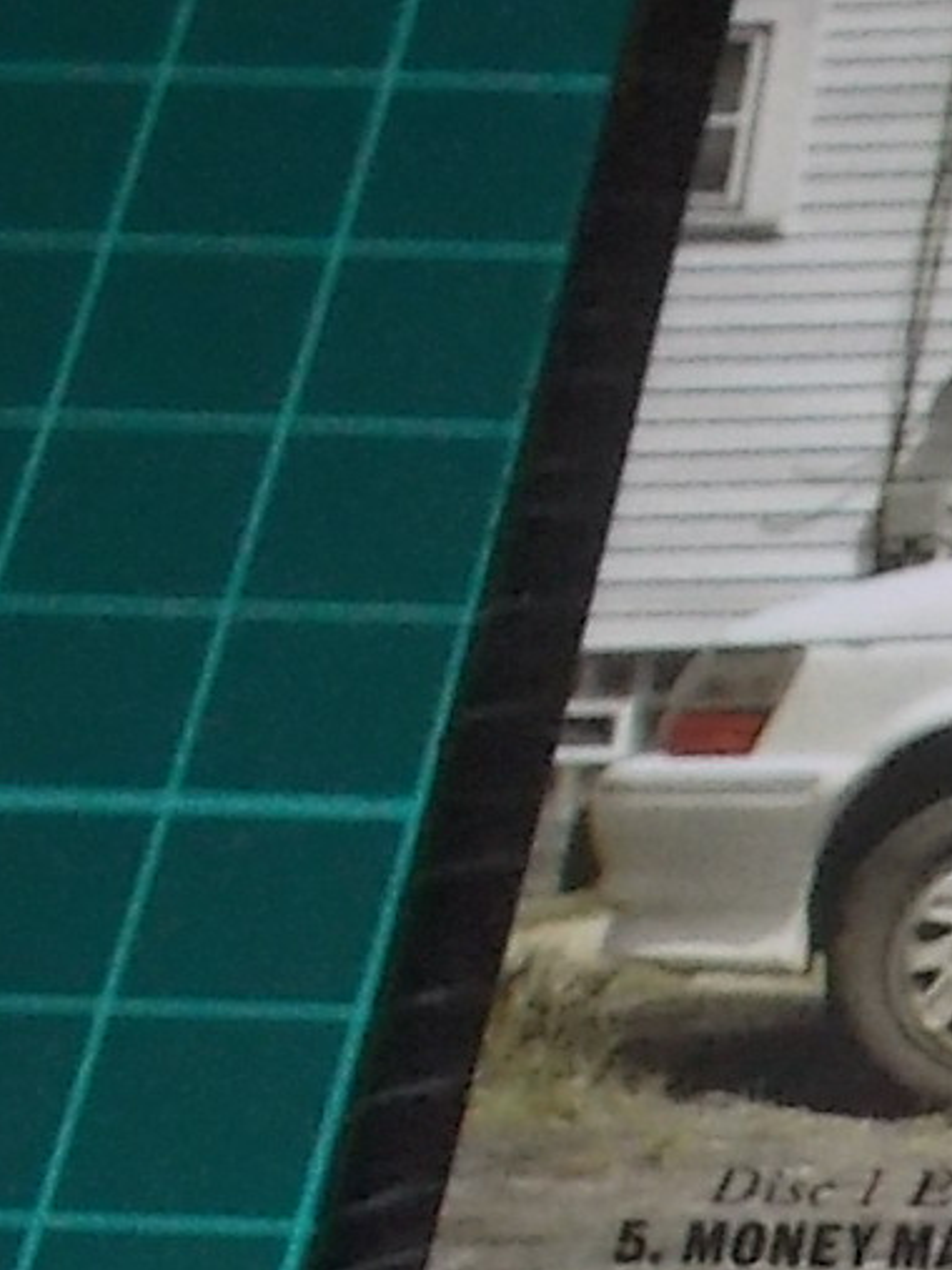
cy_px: 1385
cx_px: 2102
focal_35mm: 130
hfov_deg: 10.2
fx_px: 4769
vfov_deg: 14.8
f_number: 3.3
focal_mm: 4.1
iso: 200
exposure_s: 1/30
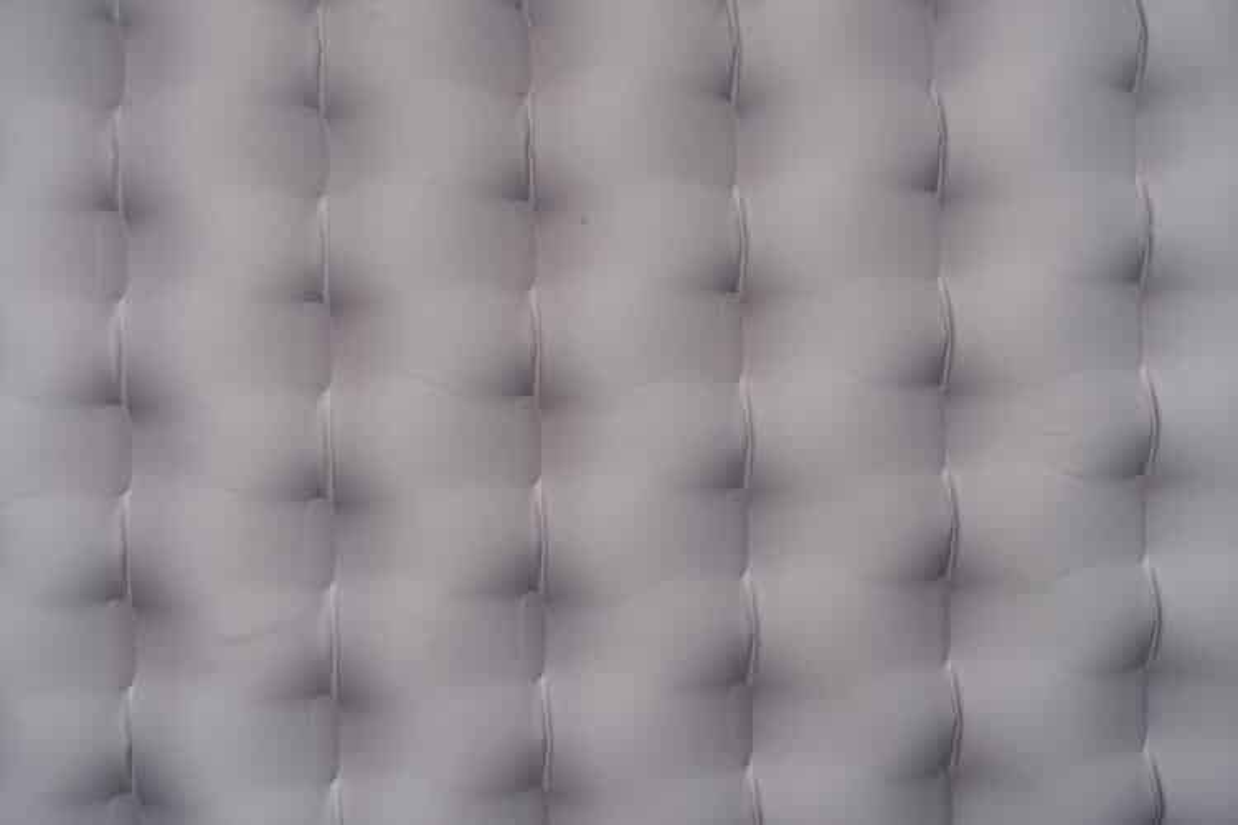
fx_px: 1169
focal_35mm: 34
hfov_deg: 55.8
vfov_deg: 38.9
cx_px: 619
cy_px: 412
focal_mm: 12.35
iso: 125
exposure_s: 1/160
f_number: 4
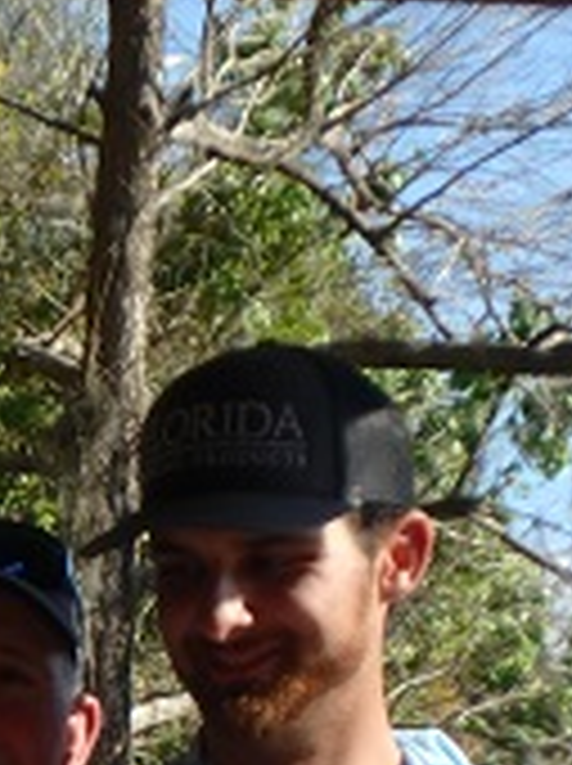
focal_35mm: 159
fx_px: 3512
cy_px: 850
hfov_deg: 9.2
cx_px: -63
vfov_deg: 12.2
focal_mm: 8.1
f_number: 5.2
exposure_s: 1/400
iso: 125
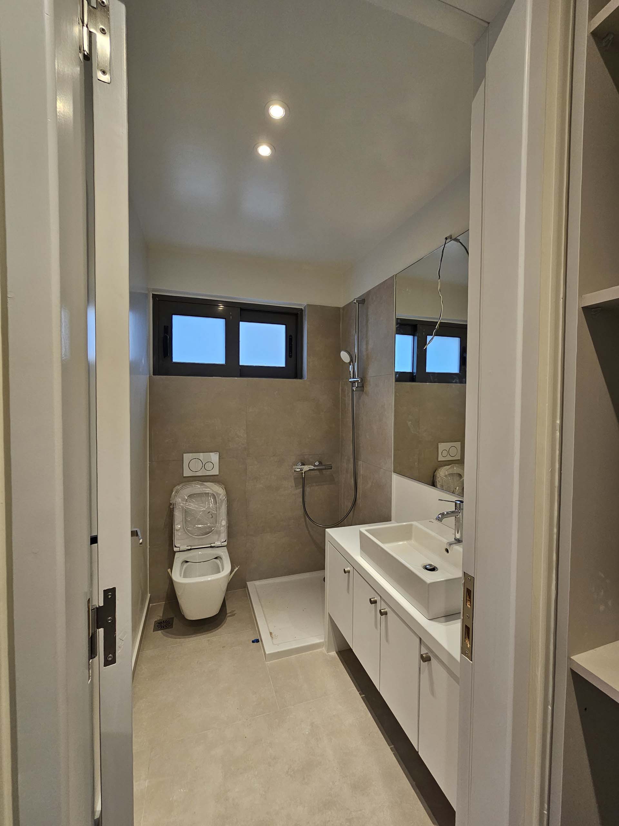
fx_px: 310
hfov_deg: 89.9
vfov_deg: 106.2
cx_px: 310
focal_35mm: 13
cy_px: 413
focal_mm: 2.2
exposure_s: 1/71
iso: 125
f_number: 2.2
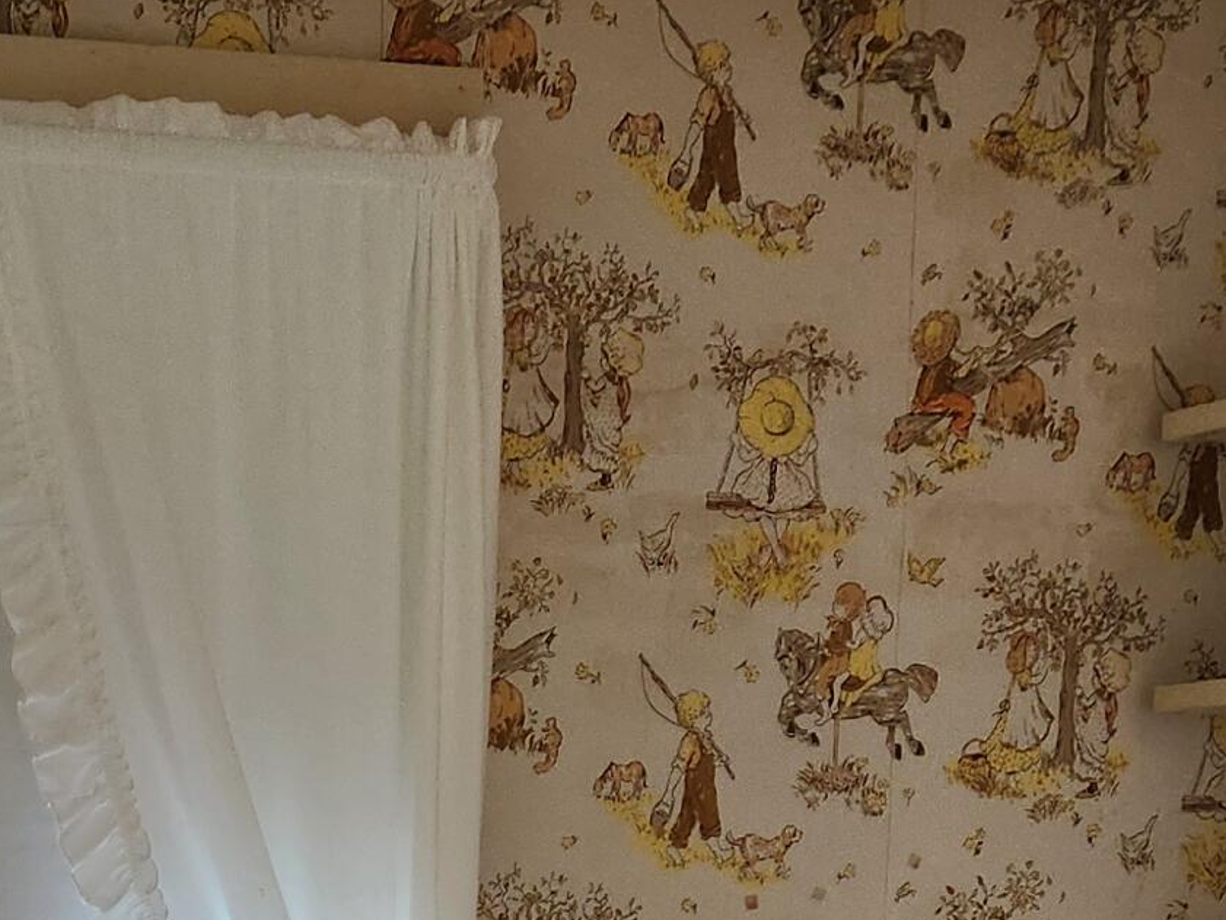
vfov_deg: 16.7
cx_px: 7
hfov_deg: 22.9
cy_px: 1274
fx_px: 2905
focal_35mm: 82
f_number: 1.8
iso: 200
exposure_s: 1/180
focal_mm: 5.4
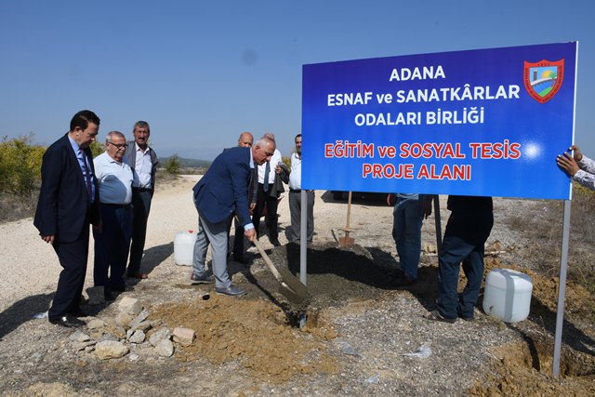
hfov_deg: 67.4
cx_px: 298
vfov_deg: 48.0
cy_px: 198
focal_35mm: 27
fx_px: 446
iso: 250
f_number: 16
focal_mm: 18
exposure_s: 1/250
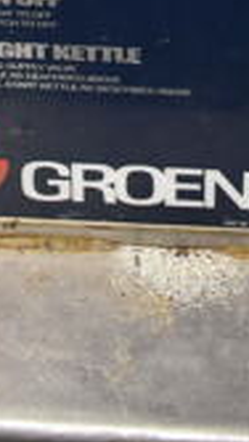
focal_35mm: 155
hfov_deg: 7.8
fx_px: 1818
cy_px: -634
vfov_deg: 11.4
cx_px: 109
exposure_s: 1/30
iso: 900
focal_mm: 18
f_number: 3.5
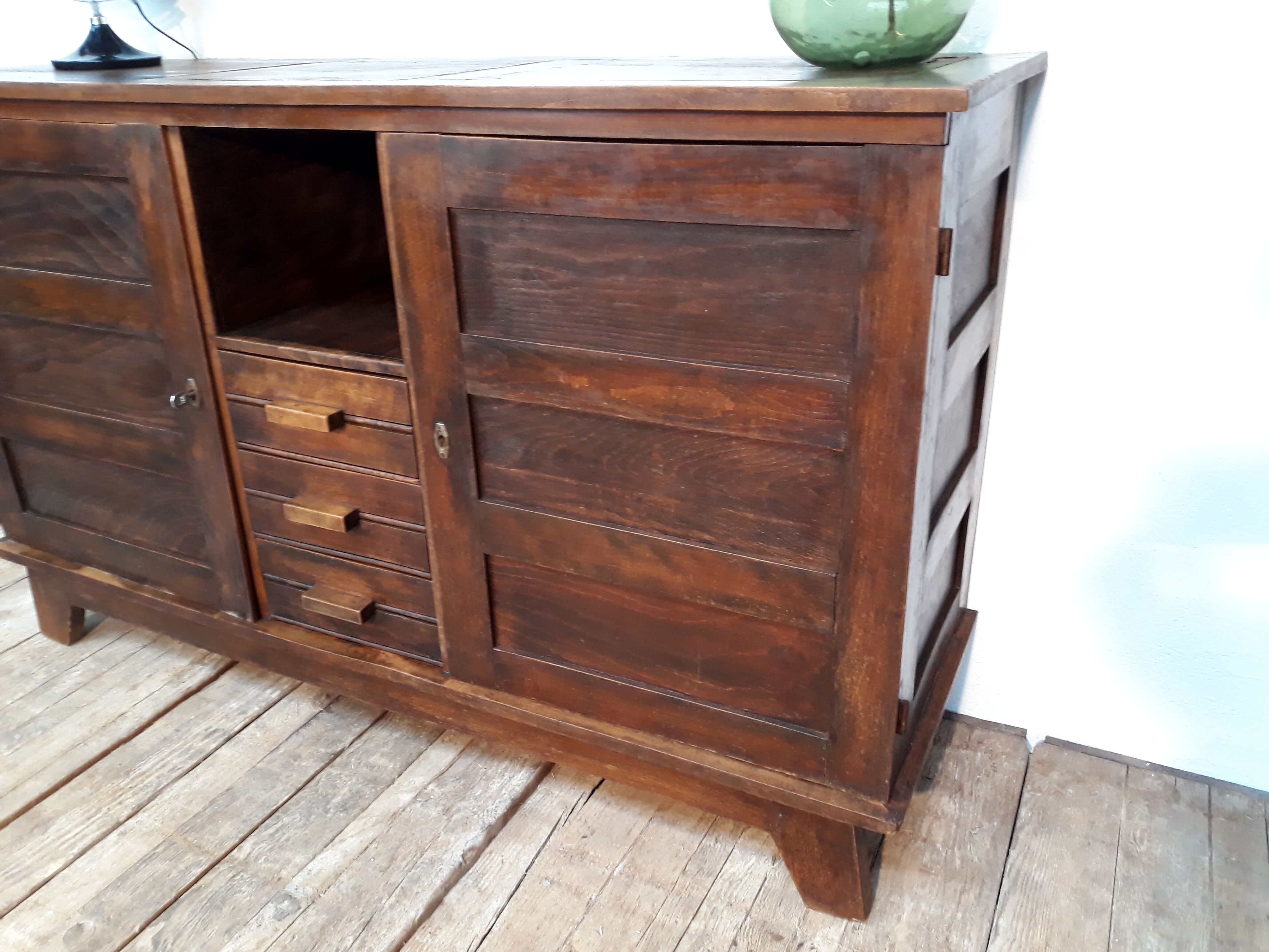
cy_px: 476
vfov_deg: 51.4
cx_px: 634
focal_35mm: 27
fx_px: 990
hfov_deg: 65.3
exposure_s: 1/33
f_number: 1.7
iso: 200
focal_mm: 3.71
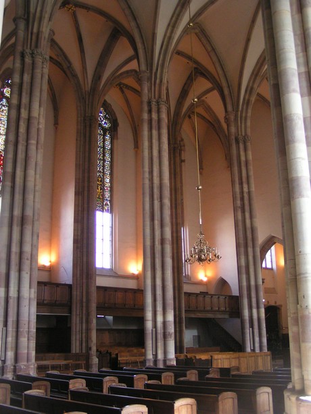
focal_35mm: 38
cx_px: 156
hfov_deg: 37.7
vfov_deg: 49.0
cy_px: 207
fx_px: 455
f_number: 2.8
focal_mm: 5.8
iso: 200
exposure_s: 1/25
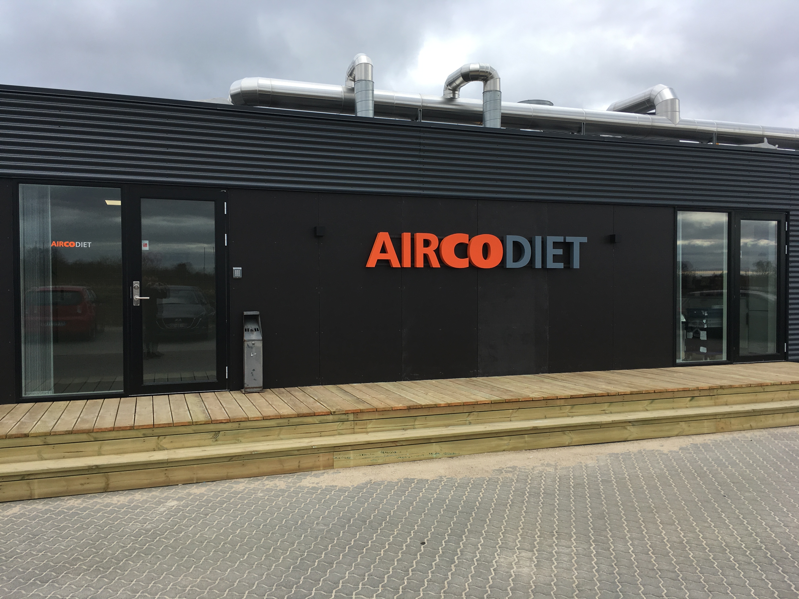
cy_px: 300
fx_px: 669
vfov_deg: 48.2
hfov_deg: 61.7
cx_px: 400
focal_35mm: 29
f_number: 2.2
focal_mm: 4.15
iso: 25
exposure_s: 1/635
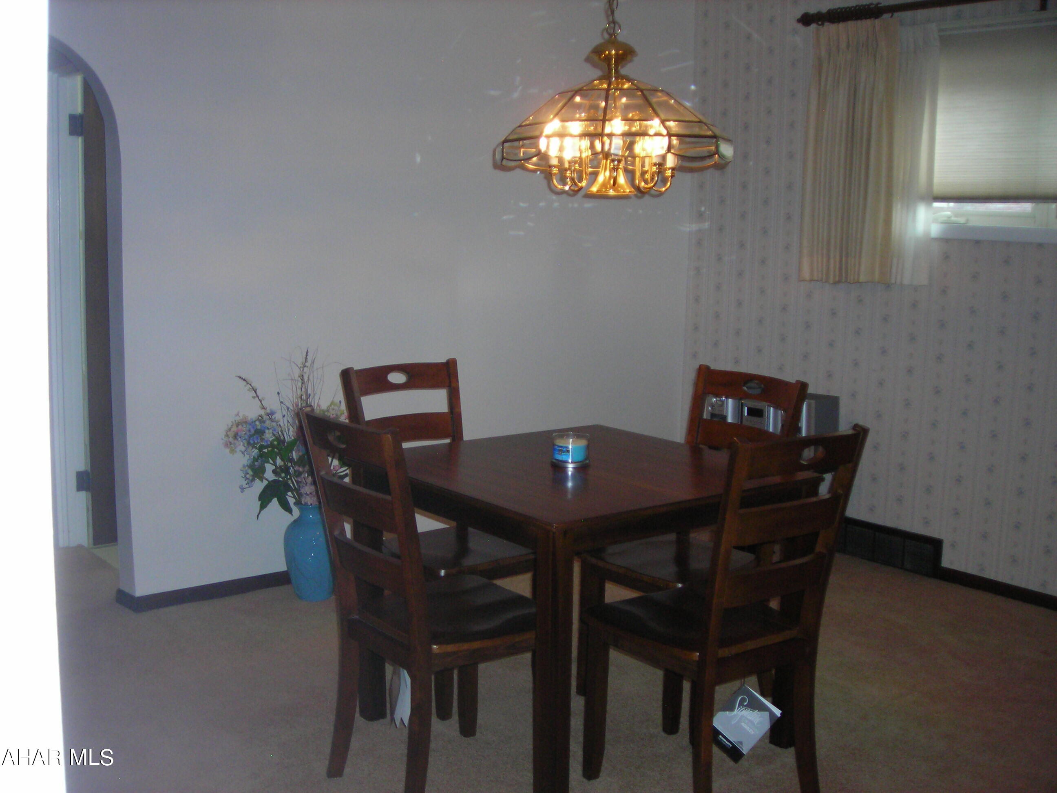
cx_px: 528
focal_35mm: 38
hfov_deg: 49.0
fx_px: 1160
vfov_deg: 37.7
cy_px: 396
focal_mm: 6.3
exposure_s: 1/60.1
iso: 152
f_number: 3.2
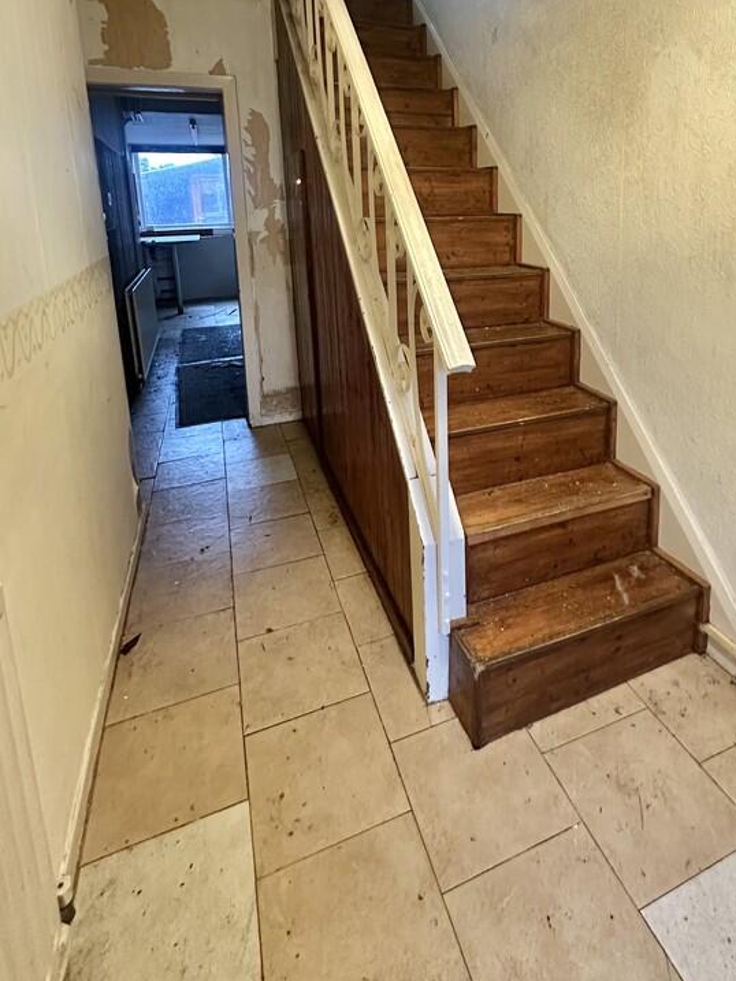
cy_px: 305
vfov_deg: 78.3
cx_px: 438
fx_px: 567
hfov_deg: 65.4
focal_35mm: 20
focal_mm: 2.22
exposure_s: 1/50
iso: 500
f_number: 2.2
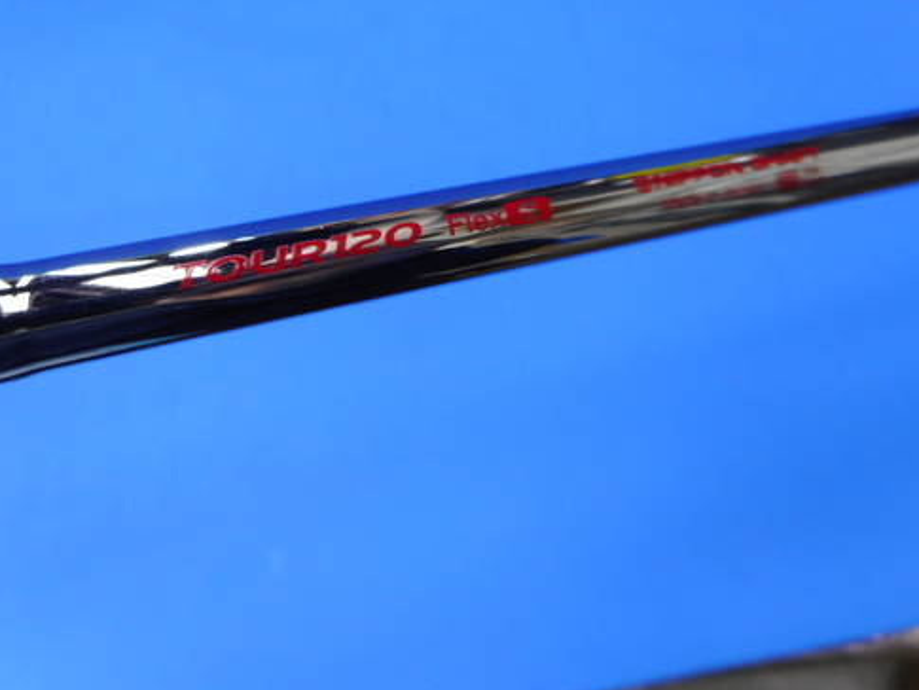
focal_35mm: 33
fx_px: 876
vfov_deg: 42.6
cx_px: 379
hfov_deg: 55.0
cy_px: 254
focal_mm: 4.5
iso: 80
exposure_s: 1/30
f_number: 3.7
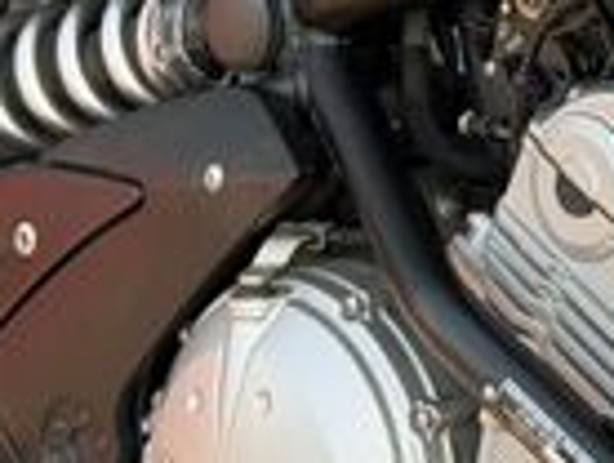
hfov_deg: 8.5
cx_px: 1170
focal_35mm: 222
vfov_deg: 6.6
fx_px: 3945
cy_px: -214
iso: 100
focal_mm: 6.76
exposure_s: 1/1285
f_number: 1.78
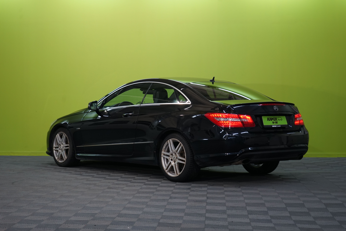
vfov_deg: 19.5
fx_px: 673
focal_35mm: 70
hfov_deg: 28.8
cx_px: 173
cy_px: 116
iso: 640
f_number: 5.6
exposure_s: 1/40
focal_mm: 70
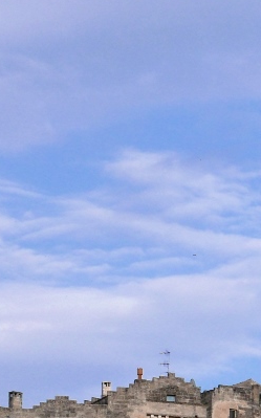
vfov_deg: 10.8
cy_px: 475
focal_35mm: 191
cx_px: 625
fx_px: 2176
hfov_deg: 6.5
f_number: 5.6
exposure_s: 1/1000
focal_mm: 22.7
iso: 200
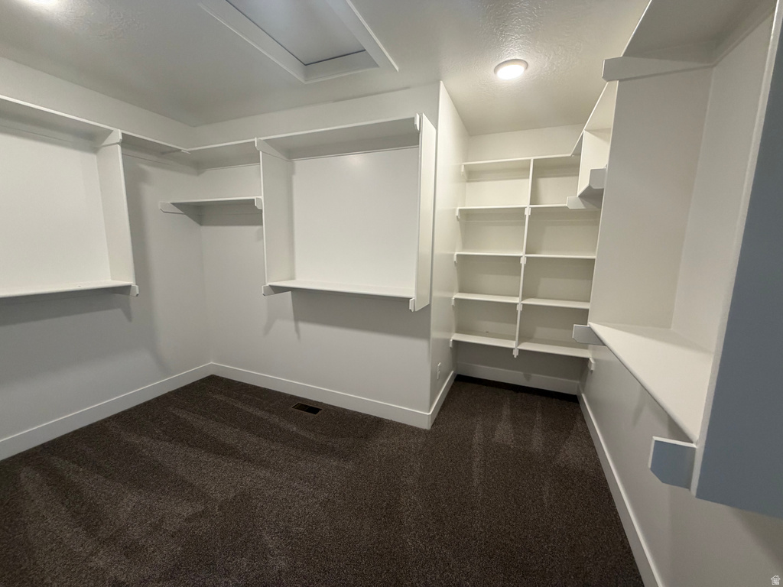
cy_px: 294
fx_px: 317
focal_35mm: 14
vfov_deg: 85.7
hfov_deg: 102.1
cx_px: 392
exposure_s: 1/120
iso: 250
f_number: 2.2
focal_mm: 2.22
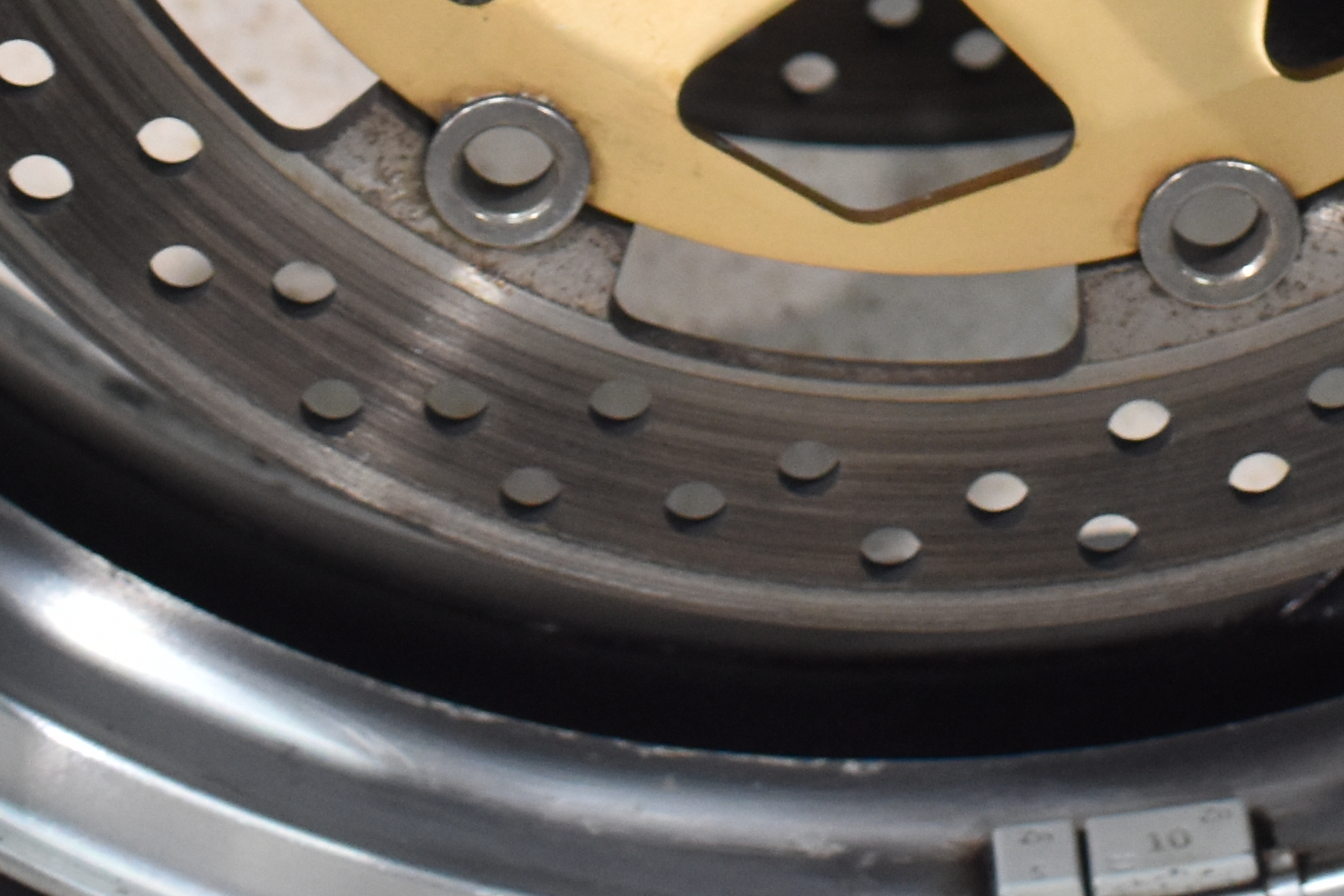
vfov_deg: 10.6
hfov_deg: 16.6
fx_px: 4591
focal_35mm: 123
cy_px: -613
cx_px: 930
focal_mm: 22
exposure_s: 1/50
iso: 800
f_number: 3.8
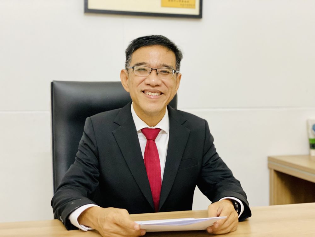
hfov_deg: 36.8
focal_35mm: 52
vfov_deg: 28.0
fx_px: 473
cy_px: 118
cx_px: 158
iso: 400
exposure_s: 1/33
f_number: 2
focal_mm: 6
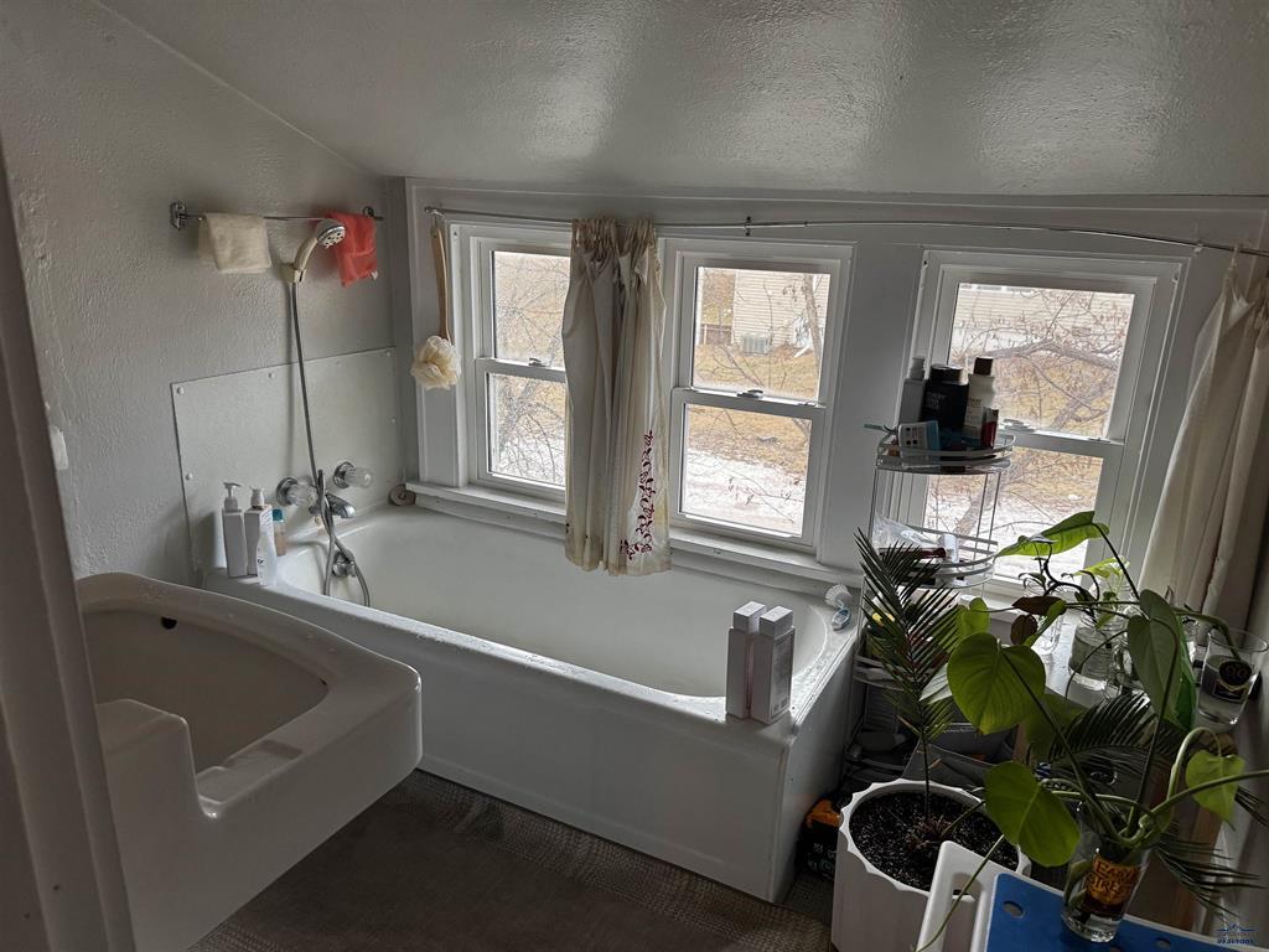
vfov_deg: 56.8
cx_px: 634
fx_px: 880
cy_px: 476
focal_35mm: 24
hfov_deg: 71.6
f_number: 1.78
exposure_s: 1/91
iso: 200
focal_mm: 6.76
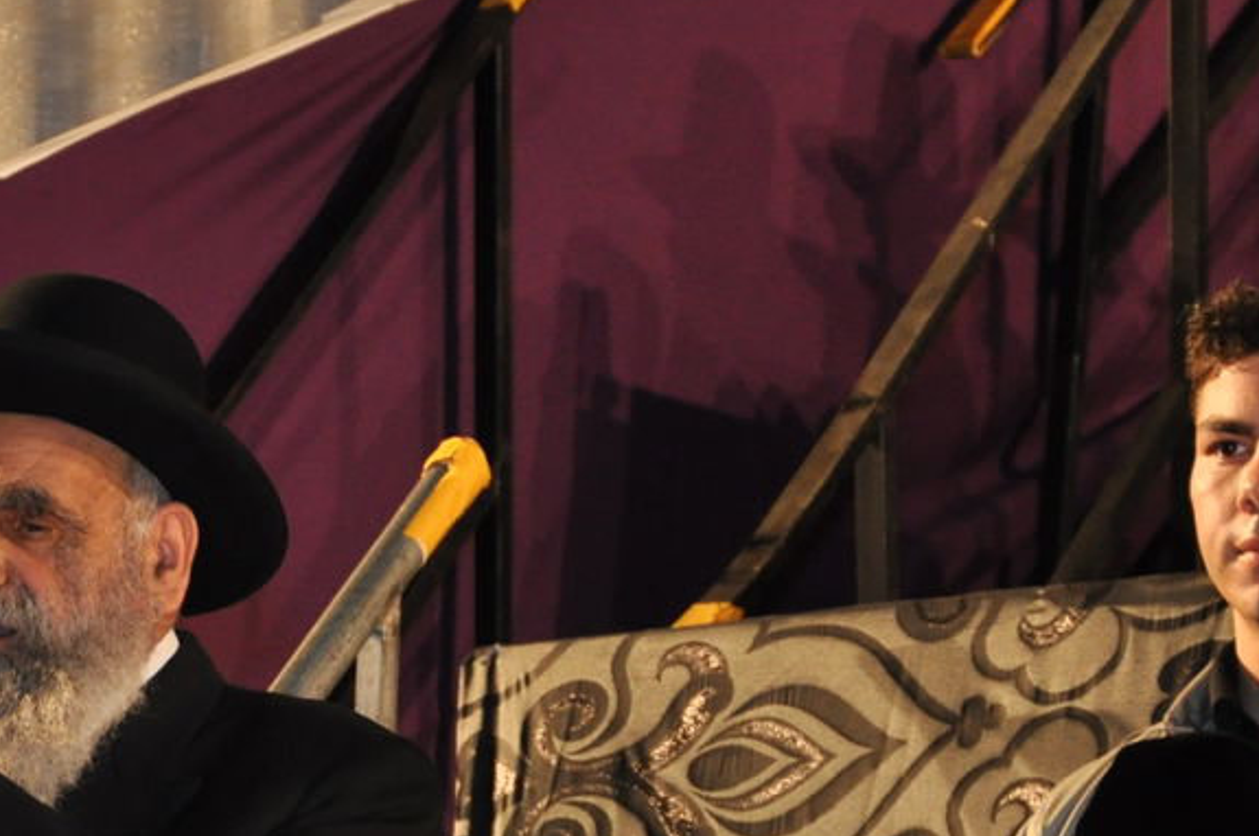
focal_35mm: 292
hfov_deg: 7.1
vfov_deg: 4.7
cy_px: 778
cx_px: 289
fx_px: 10200
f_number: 5.6
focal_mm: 80
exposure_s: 1/60
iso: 1000
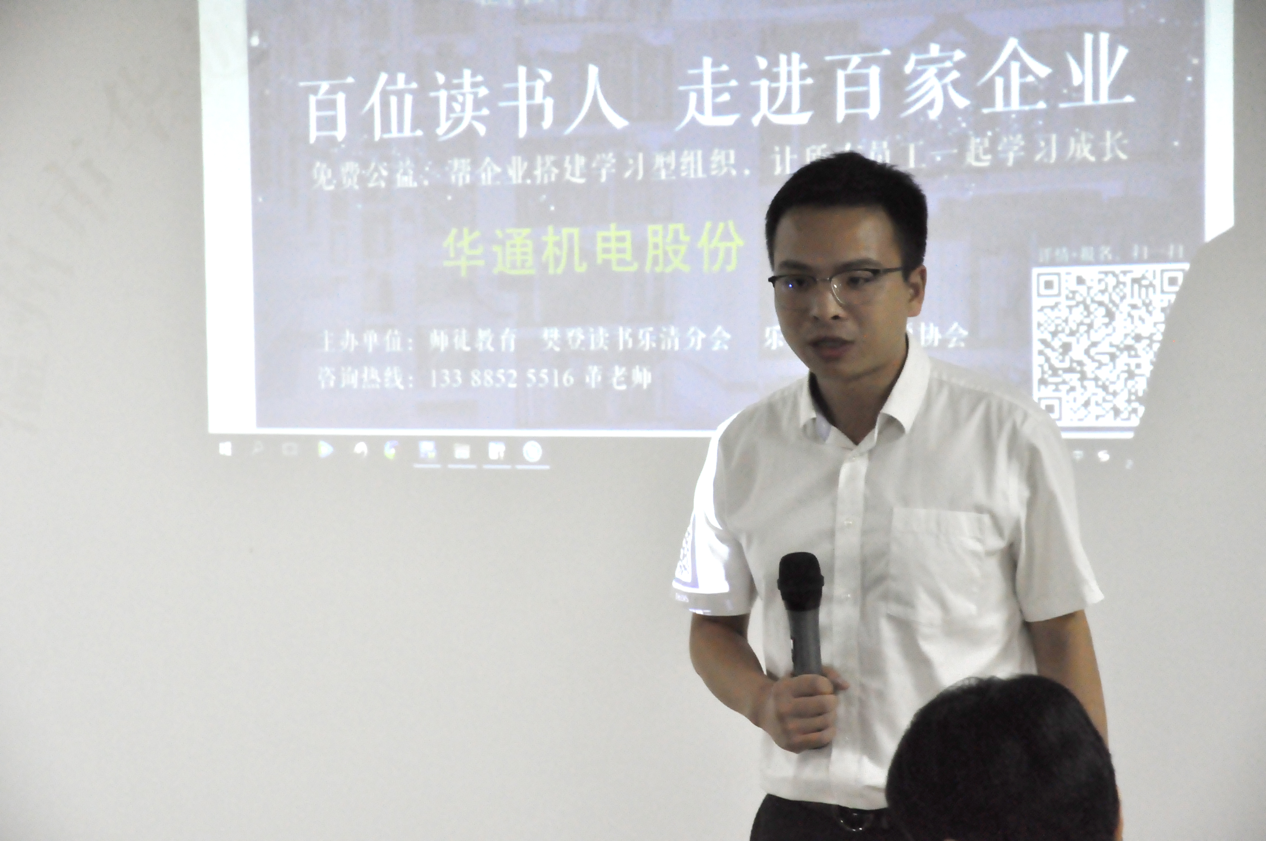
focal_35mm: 98
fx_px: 3425
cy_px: 420
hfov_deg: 20.9
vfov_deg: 14.0
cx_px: 633
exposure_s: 1/200
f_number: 4.5
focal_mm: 65
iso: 3200
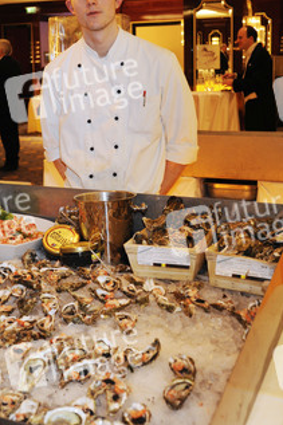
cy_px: 158
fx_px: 626
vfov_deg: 37.3
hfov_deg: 25.4
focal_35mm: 53
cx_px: 113
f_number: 5
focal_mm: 42
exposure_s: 1/30
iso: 1600
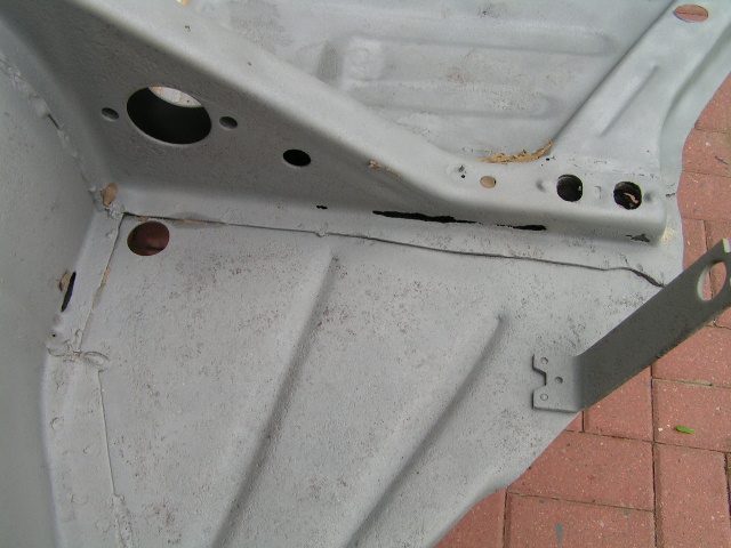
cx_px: 366
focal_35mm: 38
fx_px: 802
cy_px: 274
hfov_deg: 49.0
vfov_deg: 37.7
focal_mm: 6.3
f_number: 5
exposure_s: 1/50
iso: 50
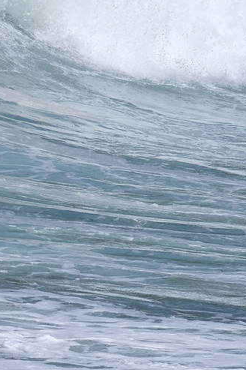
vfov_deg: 1.6
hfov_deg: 1.1
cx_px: -87
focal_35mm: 1257
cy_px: 51
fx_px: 12901
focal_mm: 258
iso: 250
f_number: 6.3
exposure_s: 1/2500
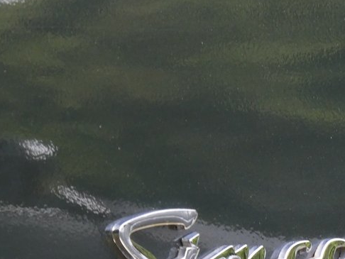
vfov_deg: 1.8
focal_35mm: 809
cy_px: 270
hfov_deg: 2.4
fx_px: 8067
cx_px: 327
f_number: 5.6
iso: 320
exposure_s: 1/125
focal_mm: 68.8
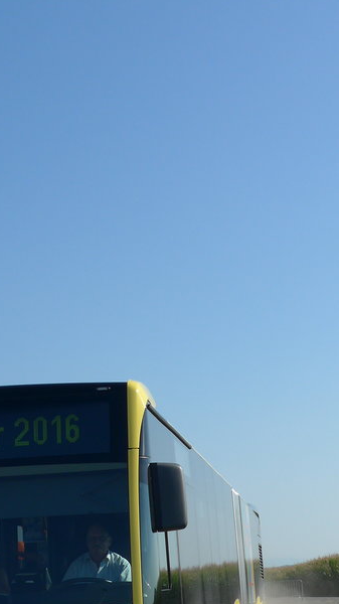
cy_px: 439
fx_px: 1360
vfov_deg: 24.8
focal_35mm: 85
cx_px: 12
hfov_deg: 14.0
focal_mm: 8
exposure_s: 1/2000
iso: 80
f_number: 3.2
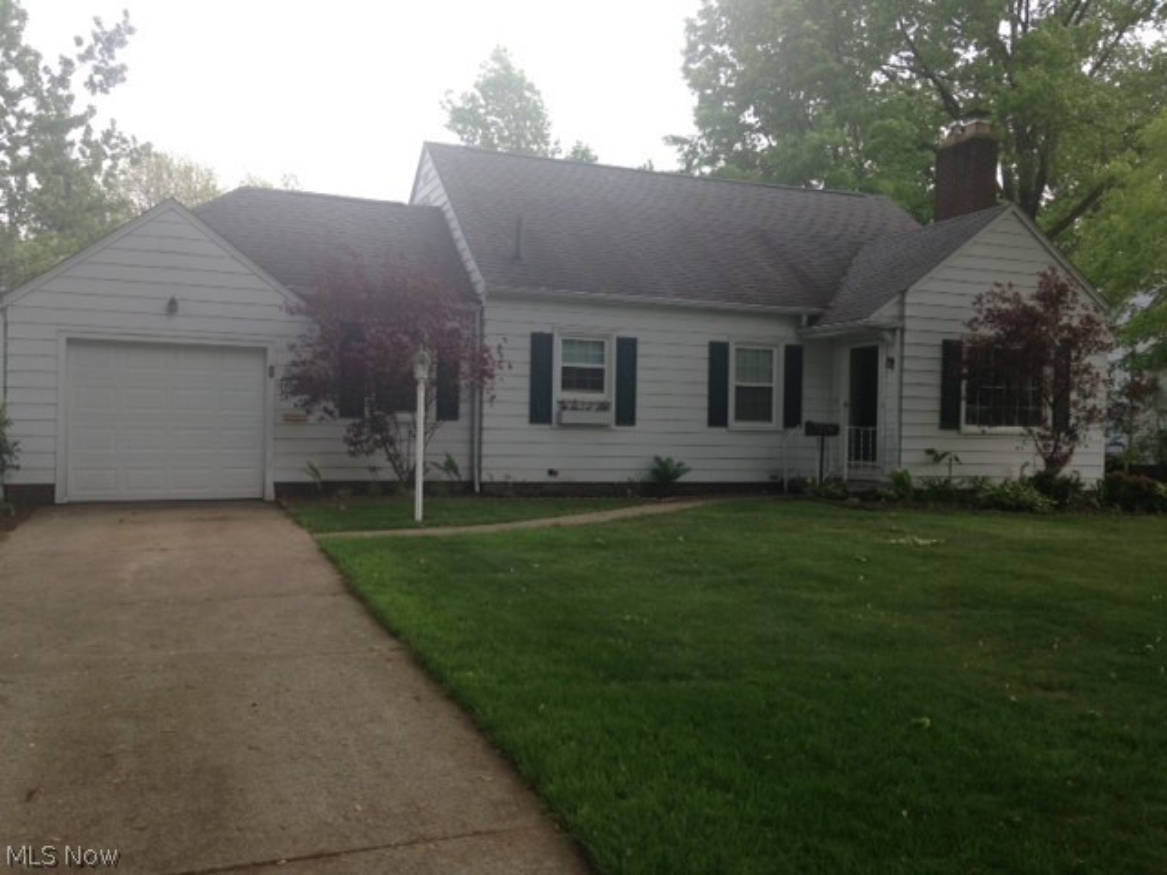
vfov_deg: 42.9
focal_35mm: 33
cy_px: 438
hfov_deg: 55.4
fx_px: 1113
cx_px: 584
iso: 50
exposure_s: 1/291
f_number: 2.4
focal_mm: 4.12
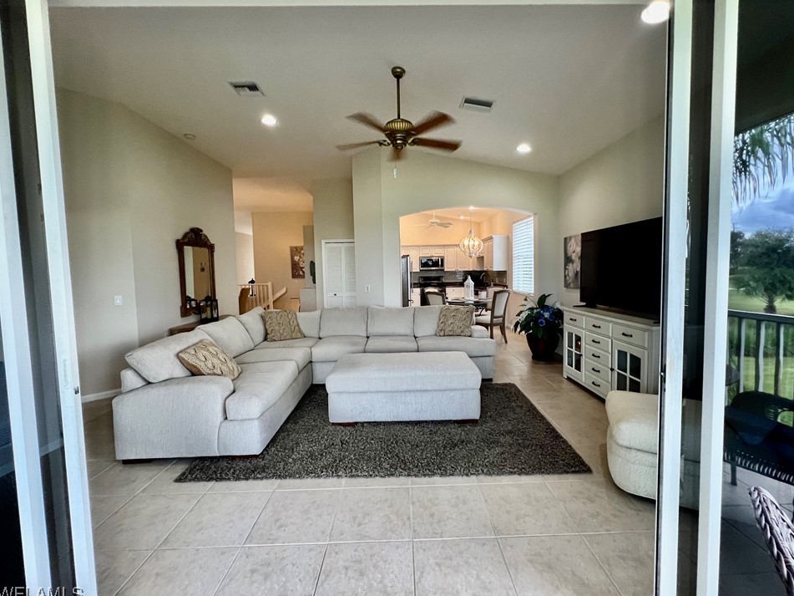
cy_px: 292
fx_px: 321
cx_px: 408
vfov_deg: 85.6
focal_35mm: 14
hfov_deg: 102.0
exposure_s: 1/60
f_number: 1.8
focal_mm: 1.57
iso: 200
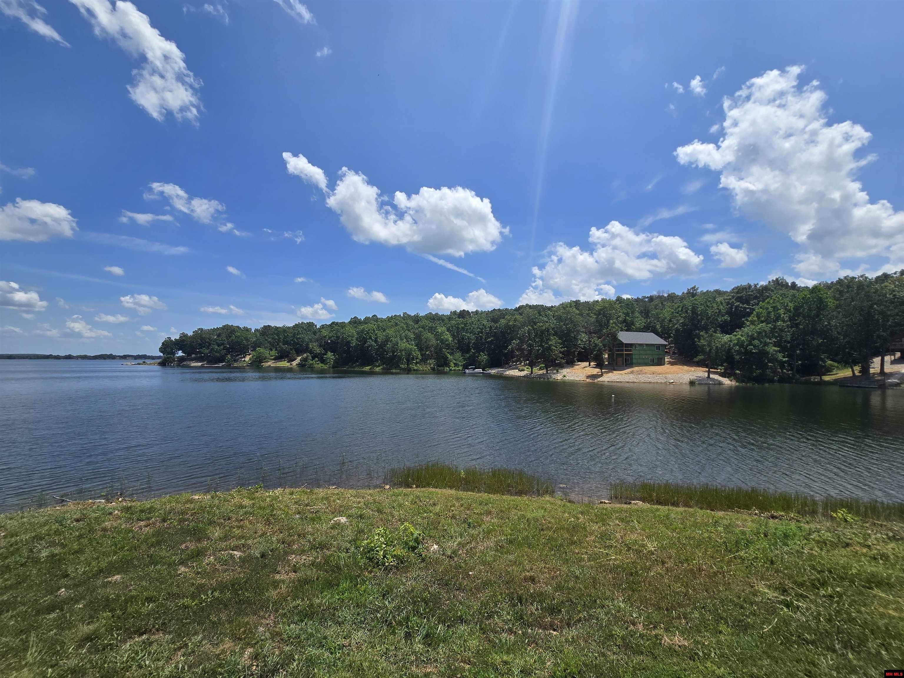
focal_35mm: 13
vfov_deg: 89.9
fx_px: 339
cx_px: 452
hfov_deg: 106.2
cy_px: 339
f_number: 2.2
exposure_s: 1/3363
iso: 50
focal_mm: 2.2
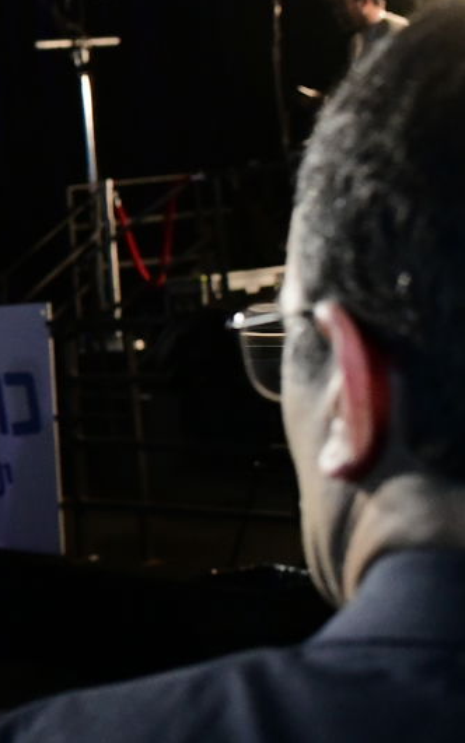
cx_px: -511
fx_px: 1905
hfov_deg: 12.1
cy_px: 447
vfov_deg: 22.1
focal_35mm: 94
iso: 8000
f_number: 6.3
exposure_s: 1/250
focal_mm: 35
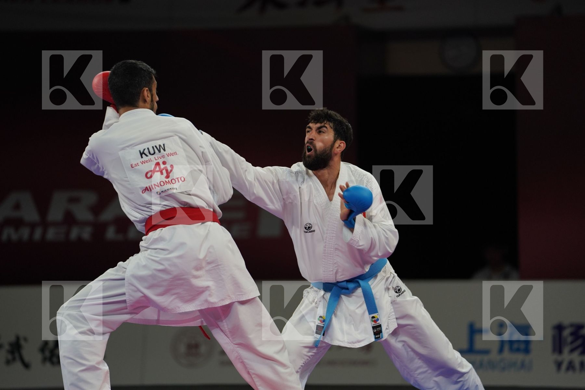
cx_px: 292
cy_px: 195
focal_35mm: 200
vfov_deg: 6.9
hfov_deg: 10.3
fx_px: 3250
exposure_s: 1/1000
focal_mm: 200
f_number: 2.8
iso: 1000
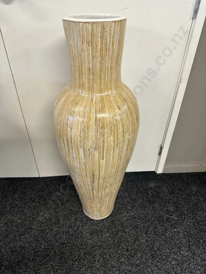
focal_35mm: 24
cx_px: 103
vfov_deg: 71.6
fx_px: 190
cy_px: 137
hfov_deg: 56.8
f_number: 1.78
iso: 125
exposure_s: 1/50
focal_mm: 6.86
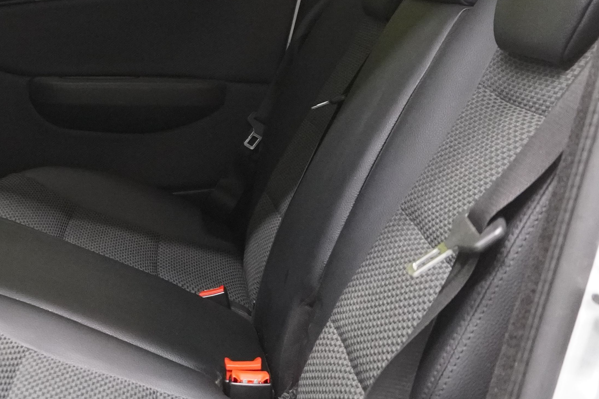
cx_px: 67
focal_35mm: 66
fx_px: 1098
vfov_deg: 20.6
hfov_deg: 29.3
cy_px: 190
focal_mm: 16
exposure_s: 1/30
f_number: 3.5
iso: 2500
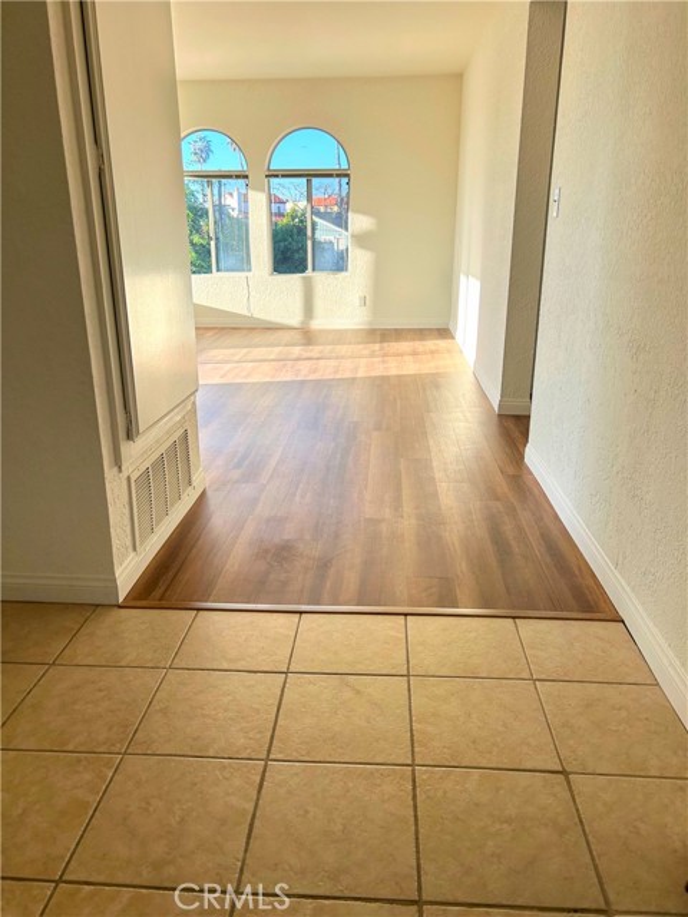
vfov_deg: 67.3
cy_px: 458
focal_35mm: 26
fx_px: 689
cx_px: 344
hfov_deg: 53.1
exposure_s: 1/594
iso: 50
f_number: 1.5
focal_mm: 5.7
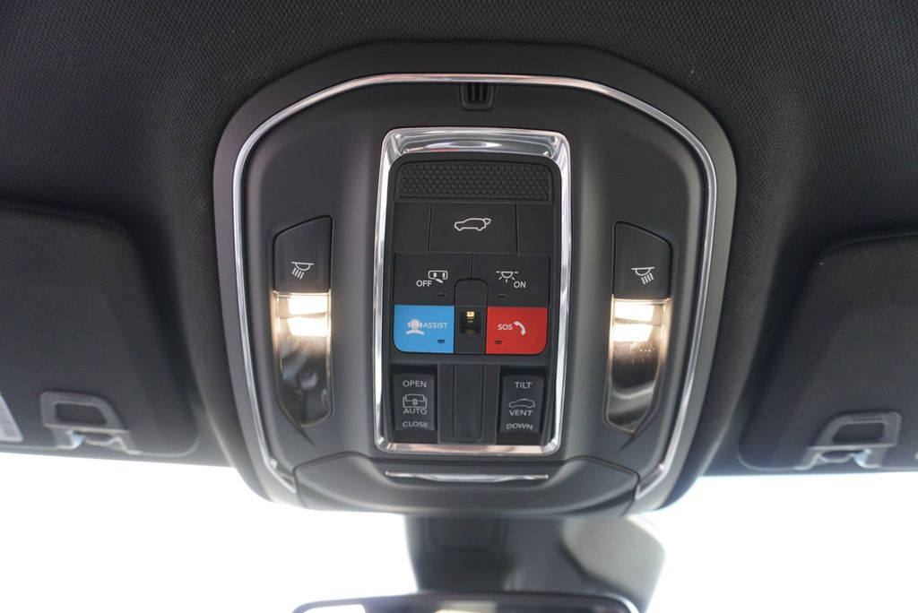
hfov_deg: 73.7
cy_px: 306
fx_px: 612
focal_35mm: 24
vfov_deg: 53.2
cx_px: 459
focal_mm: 16
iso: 400
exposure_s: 1/60
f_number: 4
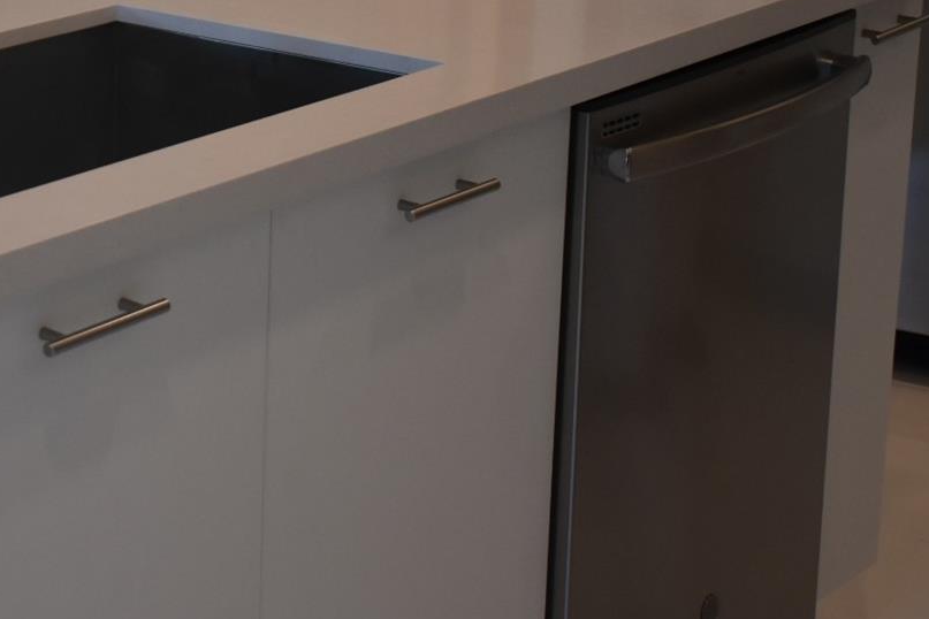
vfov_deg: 12.7
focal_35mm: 107
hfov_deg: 18.7
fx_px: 2761
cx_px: 67
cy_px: 61
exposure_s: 1/200
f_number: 4.8
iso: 800
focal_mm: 36
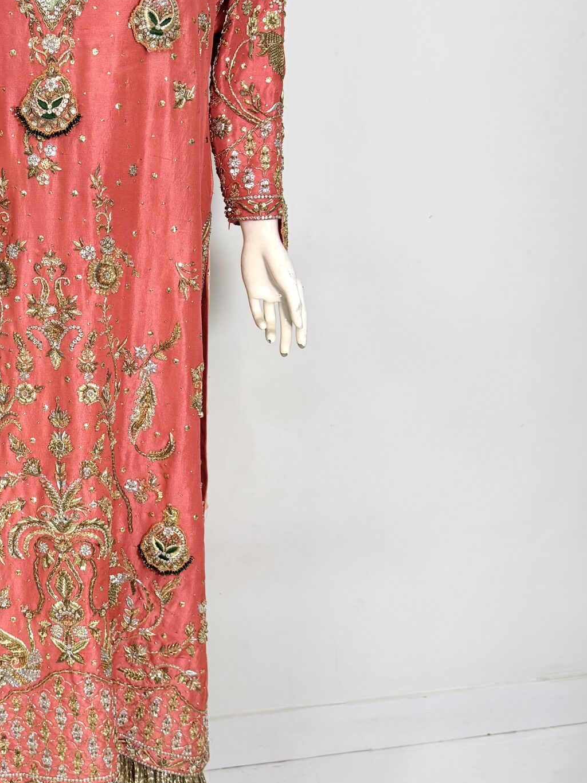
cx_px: 54
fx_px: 1017
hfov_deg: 30.7
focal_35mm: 45
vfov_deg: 42.1
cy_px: 378
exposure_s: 1/100
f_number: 1.78
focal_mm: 6.76
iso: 125
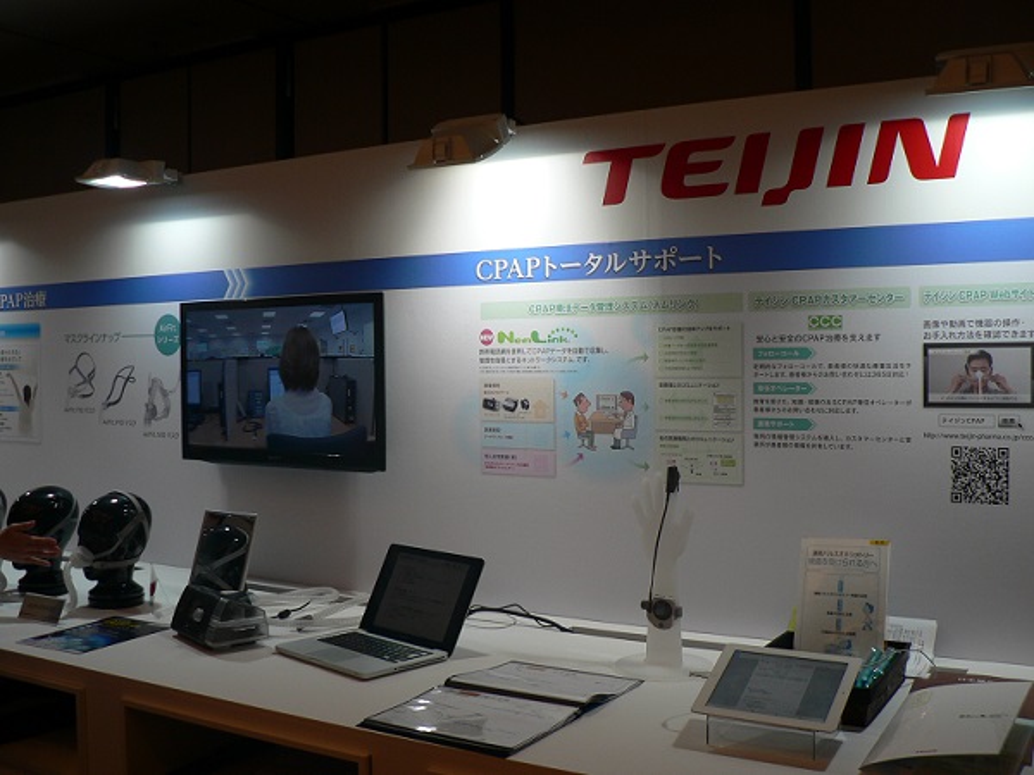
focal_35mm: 36
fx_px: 1075
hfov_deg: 51.4
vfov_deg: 39.7
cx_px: 517
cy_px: 388
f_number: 2.8
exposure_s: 1/100
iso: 80
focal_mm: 6
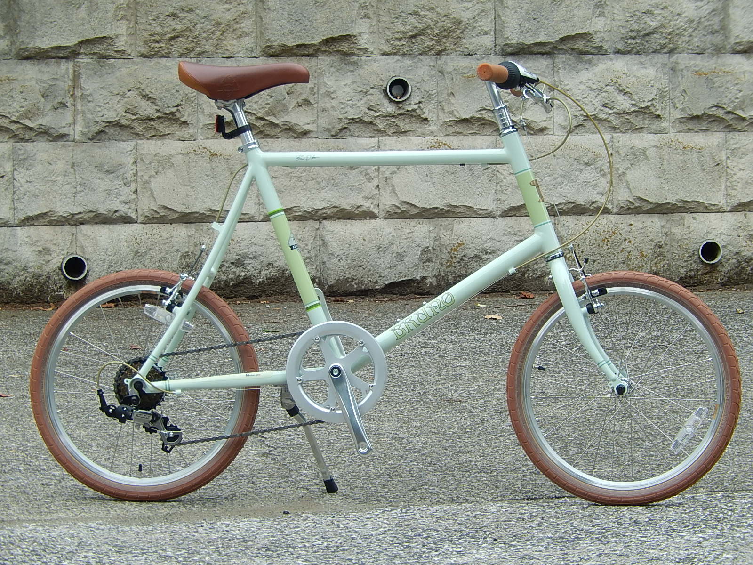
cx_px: 376
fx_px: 3676
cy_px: 282
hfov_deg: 11.7
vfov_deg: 8.8
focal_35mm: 169
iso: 125
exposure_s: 1/50
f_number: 5.7
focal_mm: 30.3
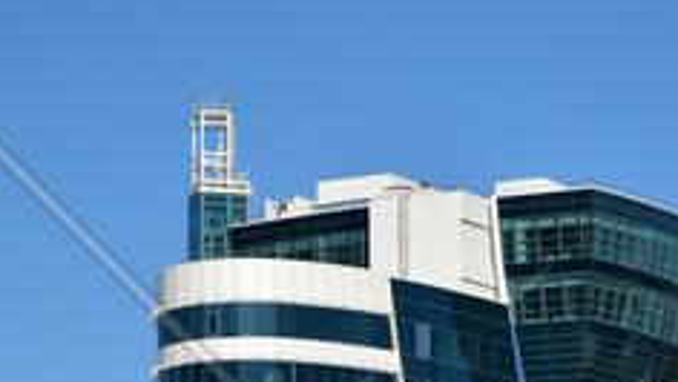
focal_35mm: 347
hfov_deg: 6.2
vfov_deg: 3.5
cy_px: 615
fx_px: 6241
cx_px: 461
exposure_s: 1/640
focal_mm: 90
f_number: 6.3
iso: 100
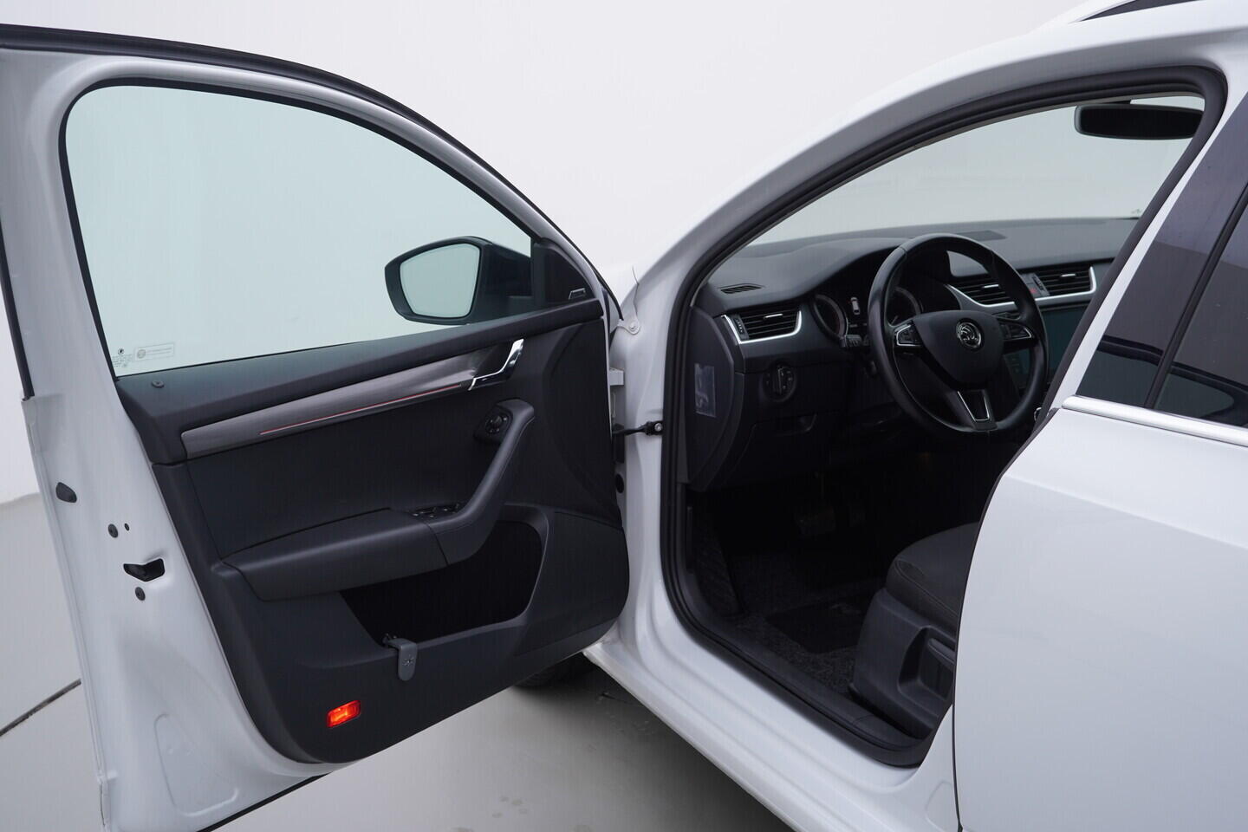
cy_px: 416
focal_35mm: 36
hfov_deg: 53.1
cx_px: 624
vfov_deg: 36.9
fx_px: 1248
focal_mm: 24
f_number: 4
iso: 125
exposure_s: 1/80
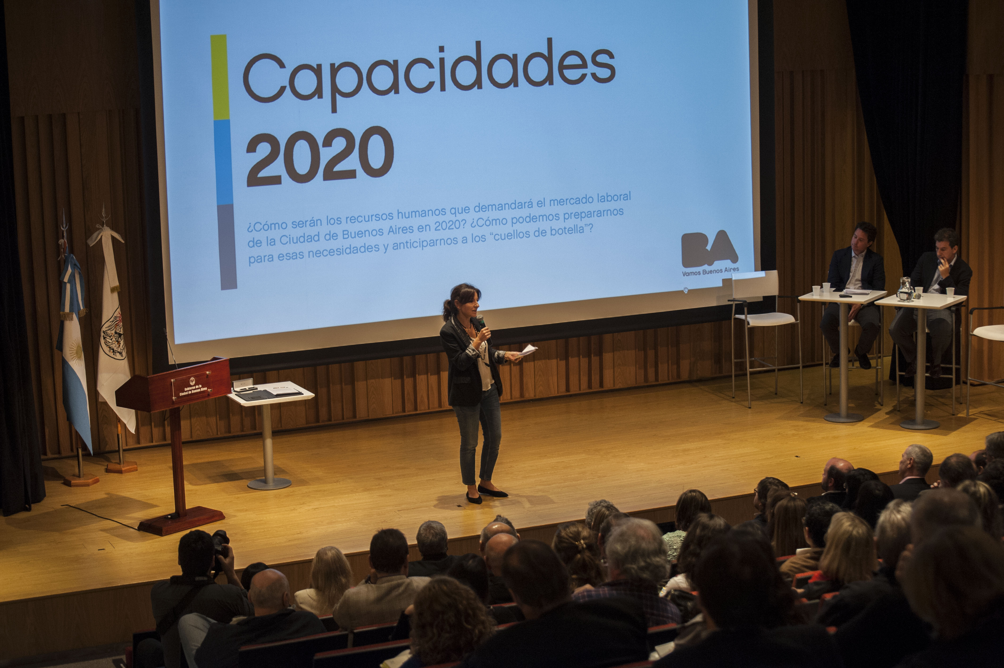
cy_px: 334
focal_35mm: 70
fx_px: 1951
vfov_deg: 19.4
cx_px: 502
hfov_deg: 28.9
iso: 2000
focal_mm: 70
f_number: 4.5
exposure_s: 1/60
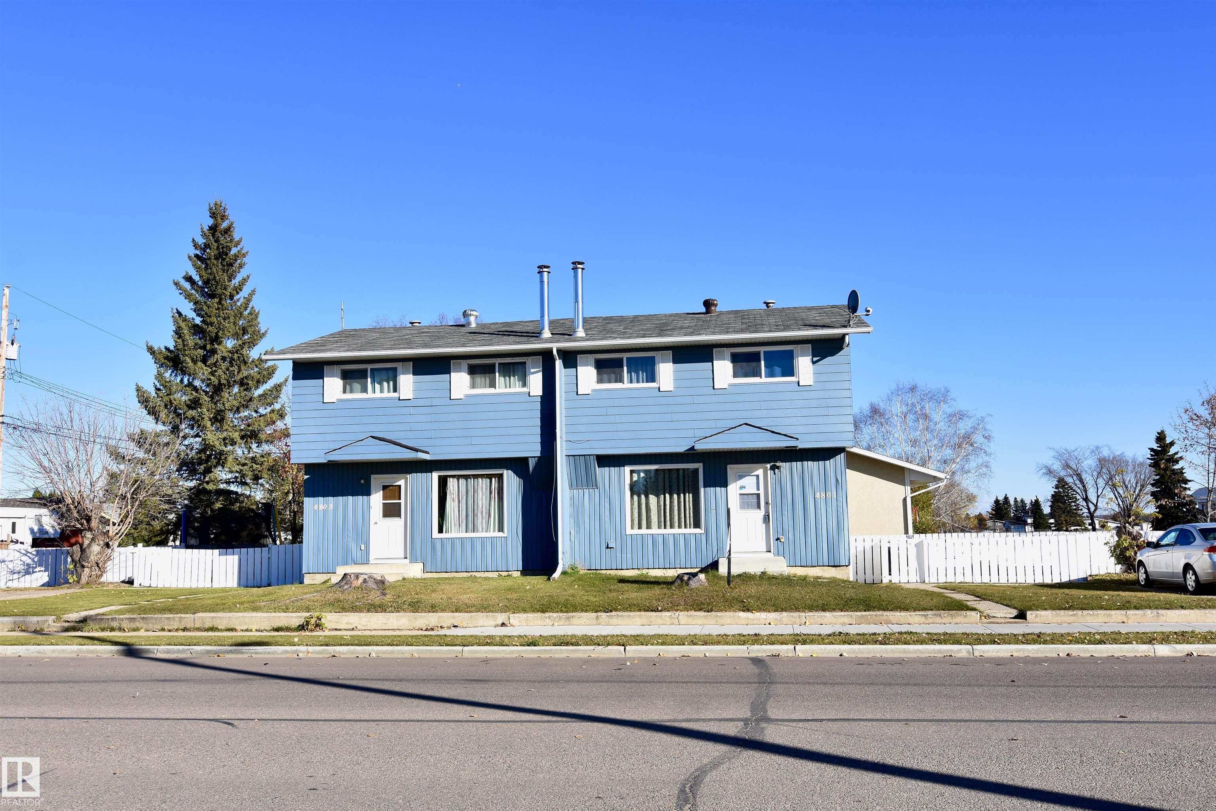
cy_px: 406
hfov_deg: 61.9
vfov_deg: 43.6
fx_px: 1013
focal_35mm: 30
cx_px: 608
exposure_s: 1/500
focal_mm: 20
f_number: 8
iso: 220
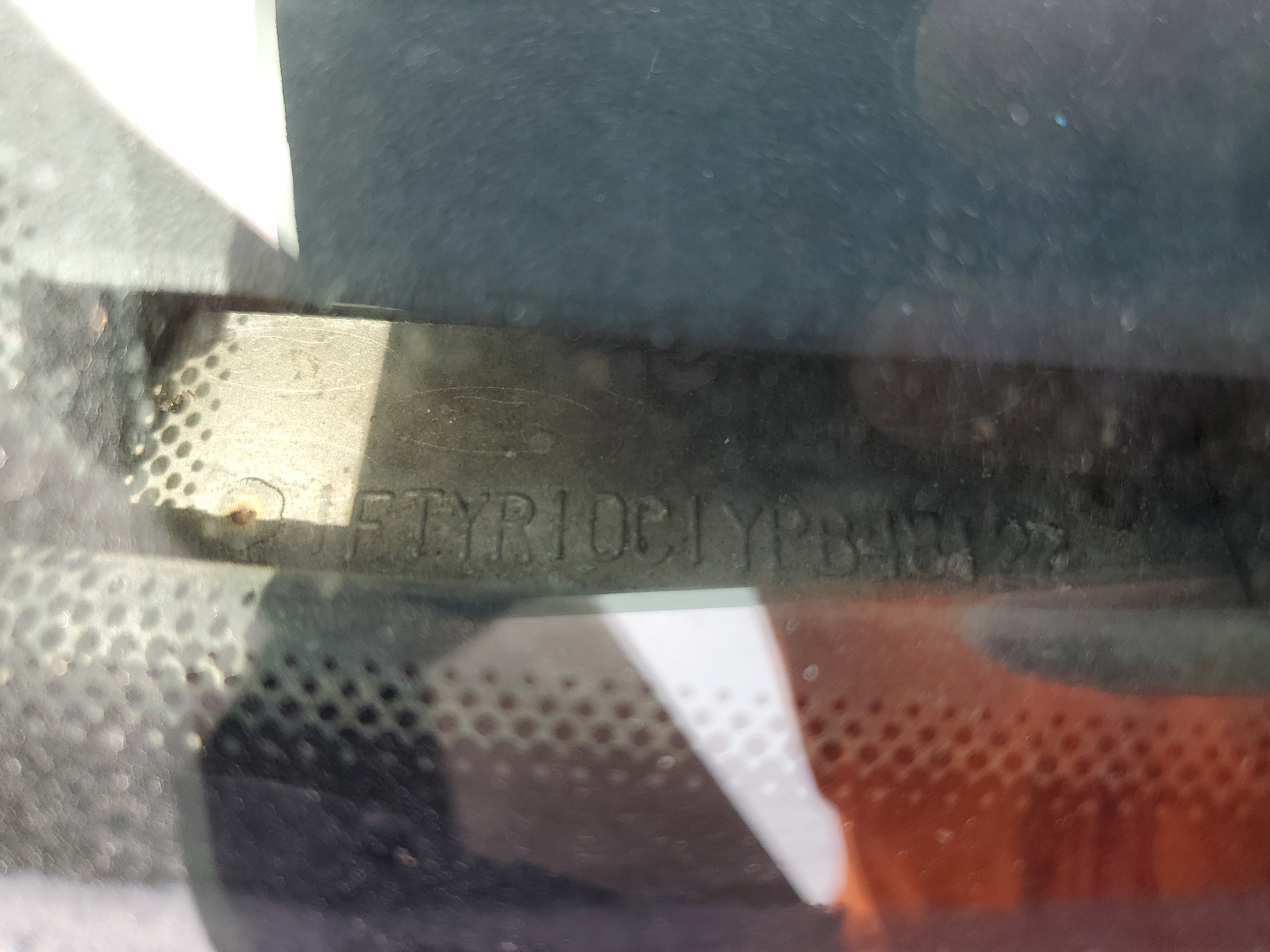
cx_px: 635
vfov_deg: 53.1
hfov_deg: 67.3
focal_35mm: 26
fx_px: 954
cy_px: 476
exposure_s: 1/263
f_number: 1.5
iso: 50
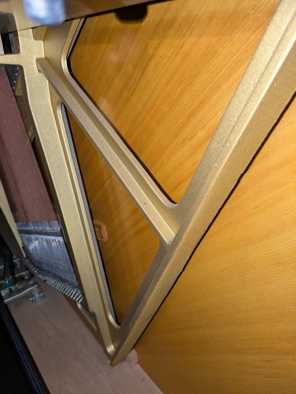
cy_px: 197
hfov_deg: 54.9
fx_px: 285
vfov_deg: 69.4
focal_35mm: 25
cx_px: 148
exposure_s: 1/40
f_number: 1.89
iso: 275
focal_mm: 5.43
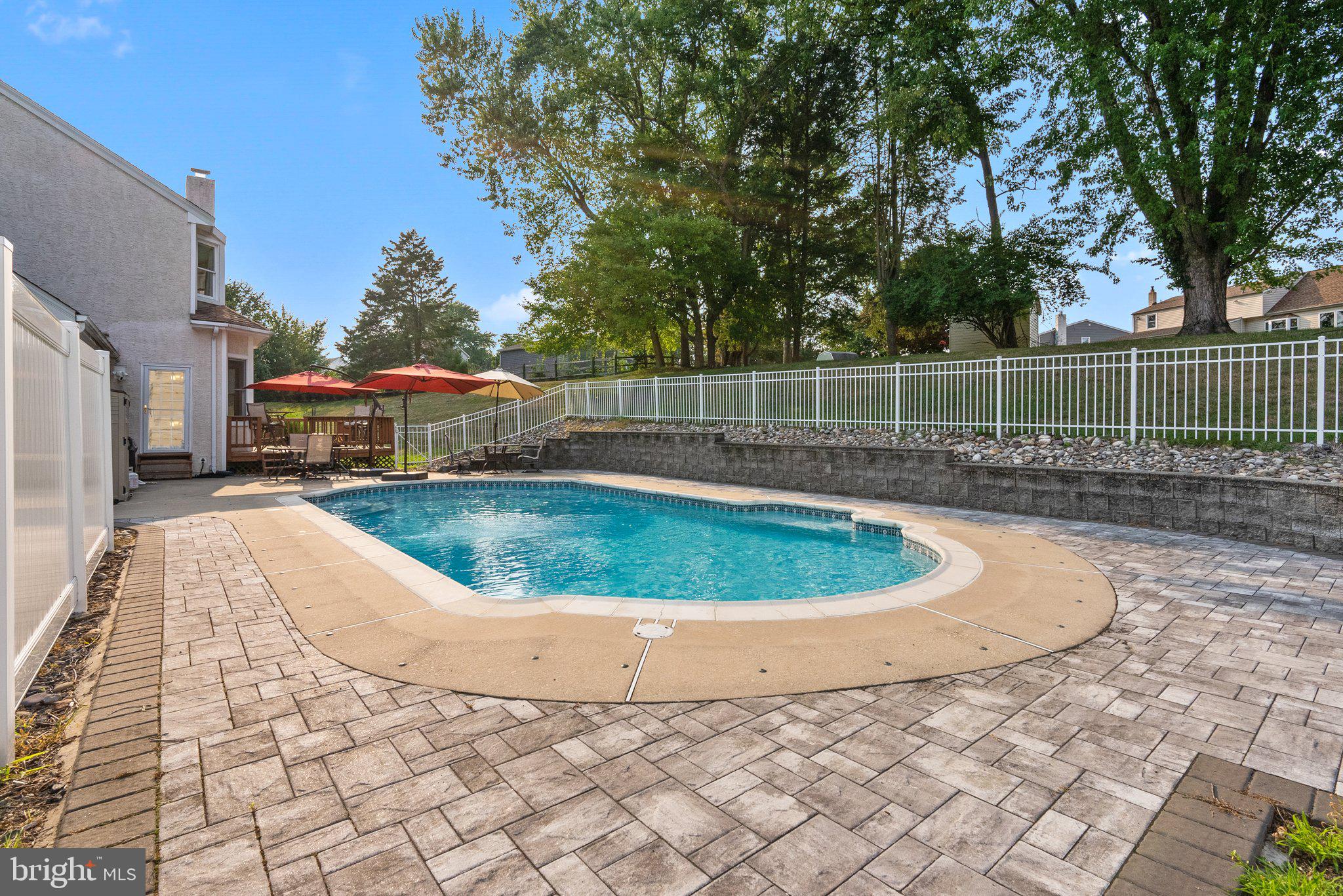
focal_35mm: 16
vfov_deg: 73.8
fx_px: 597
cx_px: 672
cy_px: 448
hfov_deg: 96.7
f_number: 11
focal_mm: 16
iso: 800
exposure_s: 1/640
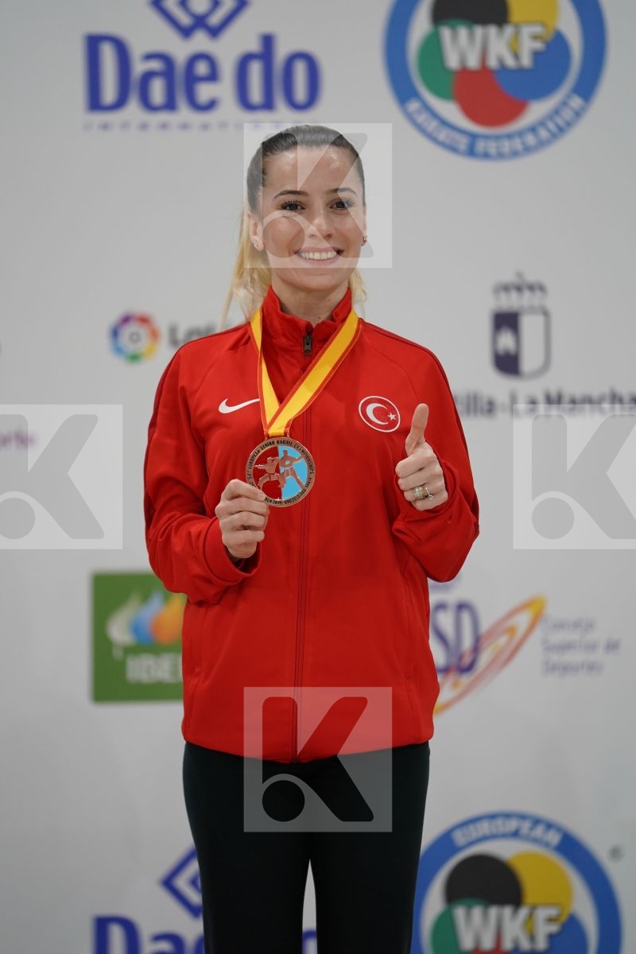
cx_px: 318
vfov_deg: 10.3
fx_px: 5300
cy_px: 477
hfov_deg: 6.9
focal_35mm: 200
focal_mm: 200
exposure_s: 1/250
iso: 800
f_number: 2.8
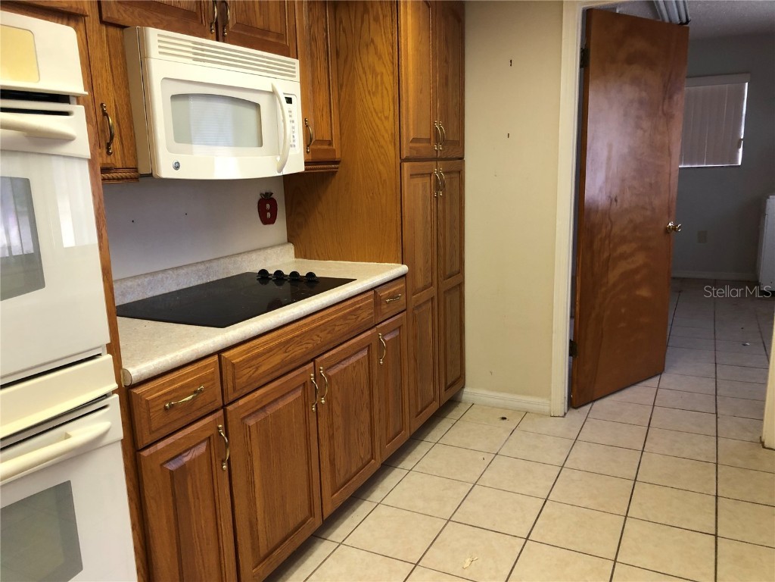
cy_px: 291
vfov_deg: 49.7
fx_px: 627
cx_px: 388
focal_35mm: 28
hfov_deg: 63.4
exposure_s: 1/15
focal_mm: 3.99
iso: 40
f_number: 1.8
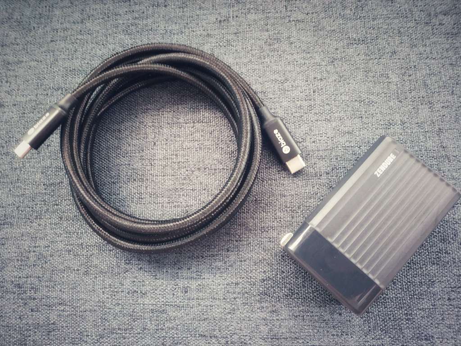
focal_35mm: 32
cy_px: 173
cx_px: 230
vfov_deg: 44.2
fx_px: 426
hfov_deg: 56.8
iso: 503
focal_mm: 4.5
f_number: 2
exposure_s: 1/17
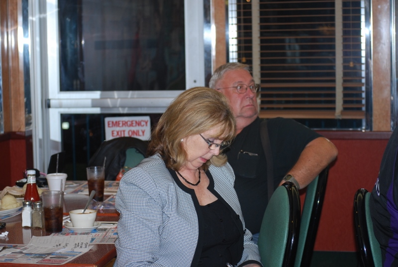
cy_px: 134
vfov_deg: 16.6
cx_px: 199
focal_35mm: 82
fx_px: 913
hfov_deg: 24.6
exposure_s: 1/60
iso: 250
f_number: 4
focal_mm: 55
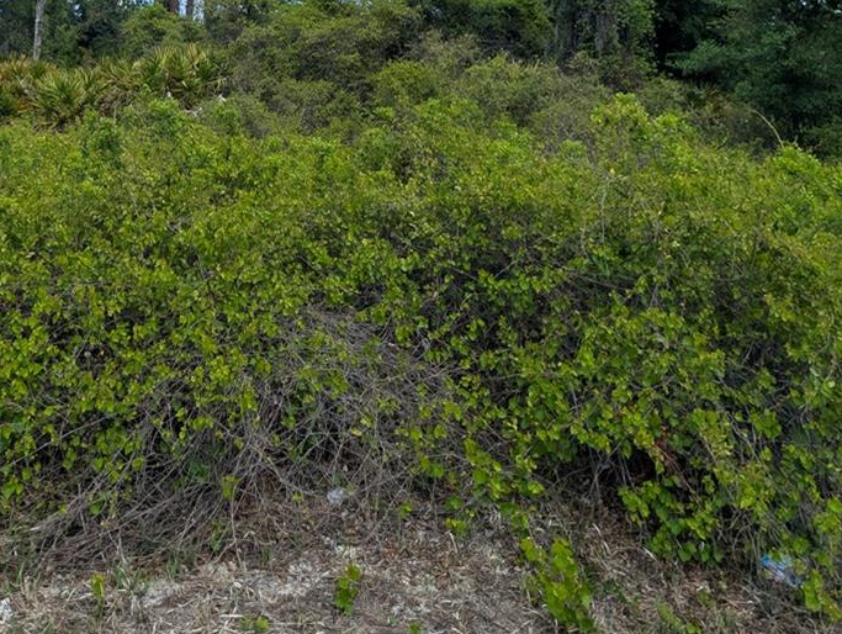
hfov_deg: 61.1
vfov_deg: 43.2
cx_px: 249
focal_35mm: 28
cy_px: 9
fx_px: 682
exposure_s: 1/2882
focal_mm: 2.02
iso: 43
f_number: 1.7
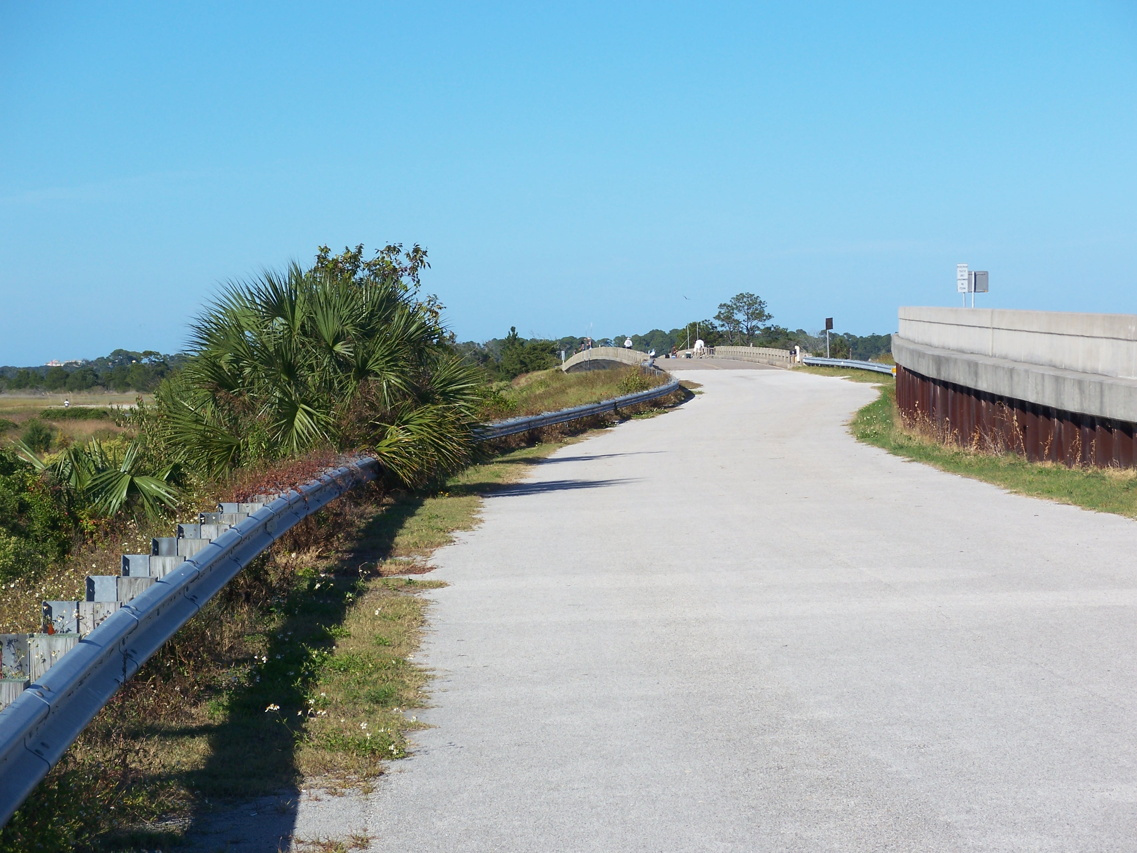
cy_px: 426
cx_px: 568
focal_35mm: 113
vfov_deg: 13.1
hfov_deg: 17.4
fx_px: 3712
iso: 64
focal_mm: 23.9
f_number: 5
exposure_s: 1/400
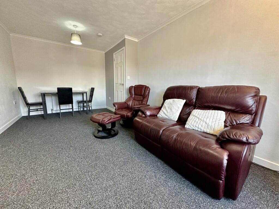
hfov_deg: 102.1
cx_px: 140
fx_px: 113
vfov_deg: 85.7
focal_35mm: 14
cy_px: 104
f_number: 2.2
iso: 320
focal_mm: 2.22
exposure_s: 1/84
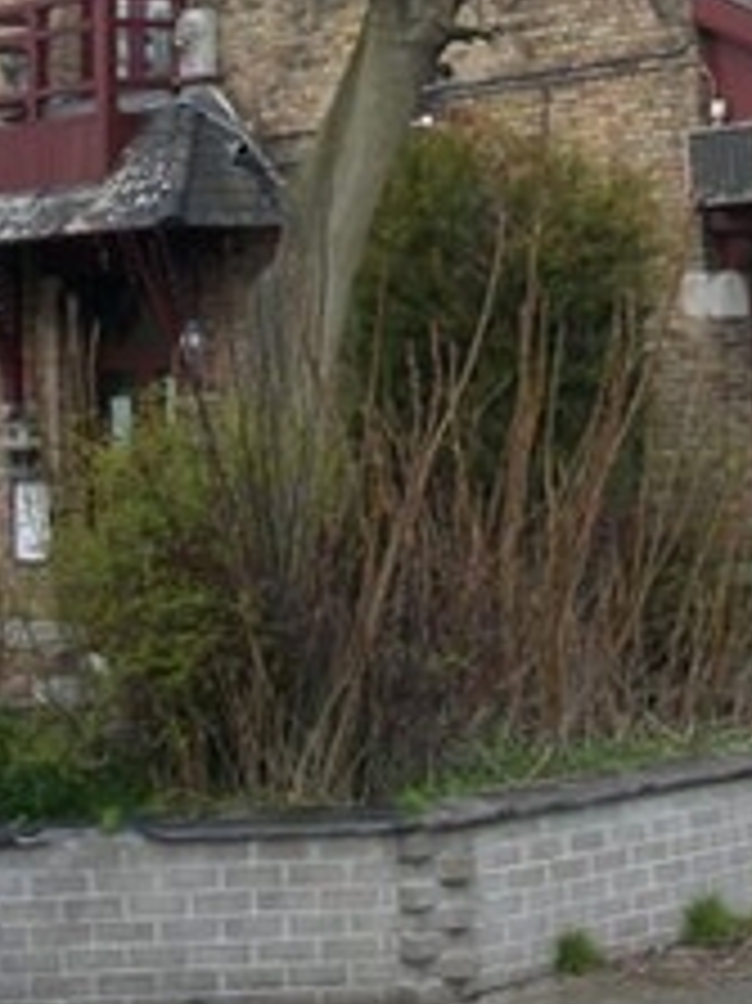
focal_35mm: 86
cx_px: 644
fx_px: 2493
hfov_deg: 17.0
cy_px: -90
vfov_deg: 21.6
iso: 80
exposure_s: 1/100
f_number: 8.8
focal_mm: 5.7
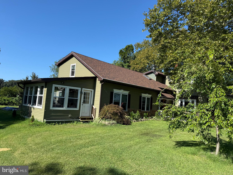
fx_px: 162
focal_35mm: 24
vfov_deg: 56.8
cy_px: 88
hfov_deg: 71.6
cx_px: 116
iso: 80
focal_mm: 6.76
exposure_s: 1/2703
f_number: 1.78
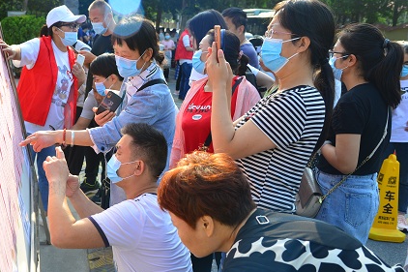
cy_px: 138
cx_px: 119
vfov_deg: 25.0
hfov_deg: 36.3
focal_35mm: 54
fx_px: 612
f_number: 6.3
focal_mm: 38
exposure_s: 1/160
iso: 200
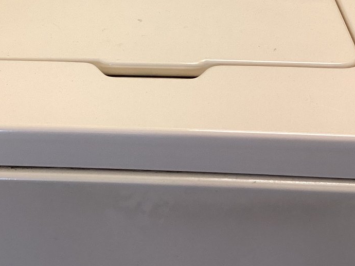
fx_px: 697
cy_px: 11
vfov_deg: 21.0
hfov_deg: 28.5
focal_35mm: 68
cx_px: 132
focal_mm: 3.3
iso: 200
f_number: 2.4
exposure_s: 1/60
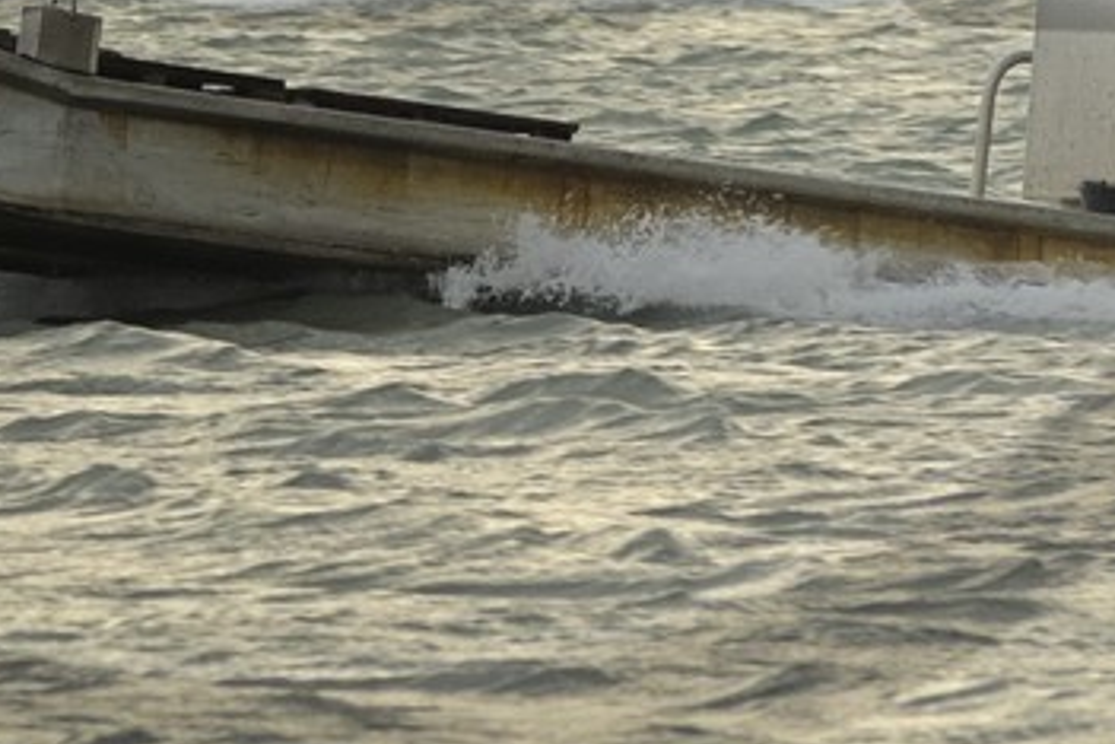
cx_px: 286
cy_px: -486
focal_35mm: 1367
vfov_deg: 1.0
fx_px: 42336
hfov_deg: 1.5
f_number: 6
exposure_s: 1/160
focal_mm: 200
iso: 100
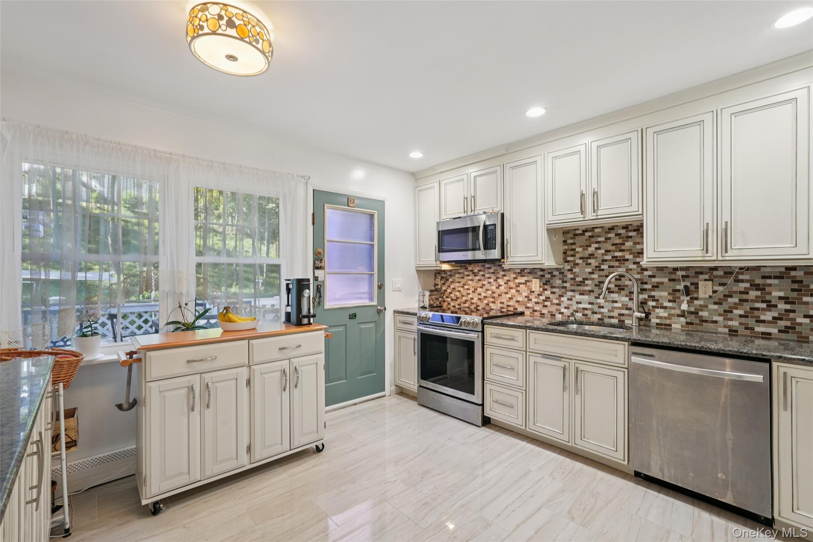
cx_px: 406
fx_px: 361
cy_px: 271
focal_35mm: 16
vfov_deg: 73.7
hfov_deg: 96.7
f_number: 8
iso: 400
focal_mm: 16
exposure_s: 1/15
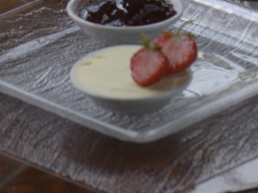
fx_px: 3562
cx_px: -97
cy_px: -216
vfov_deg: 3.1
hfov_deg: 4.1
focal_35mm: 478
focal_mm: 105
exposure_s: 1/125
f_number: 8
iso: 200
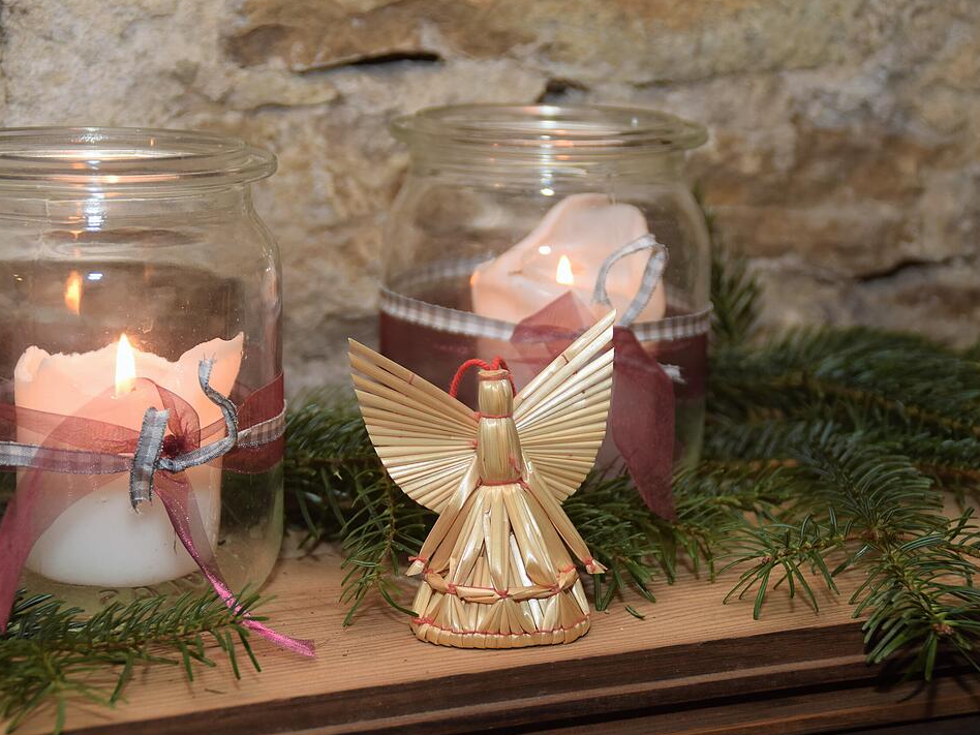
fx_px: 2605
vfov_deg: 16.1
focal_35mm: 92
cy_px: 367
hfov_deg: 21.3
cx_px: 453
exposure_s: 1/60
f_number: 5.6
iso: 400
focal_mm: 56
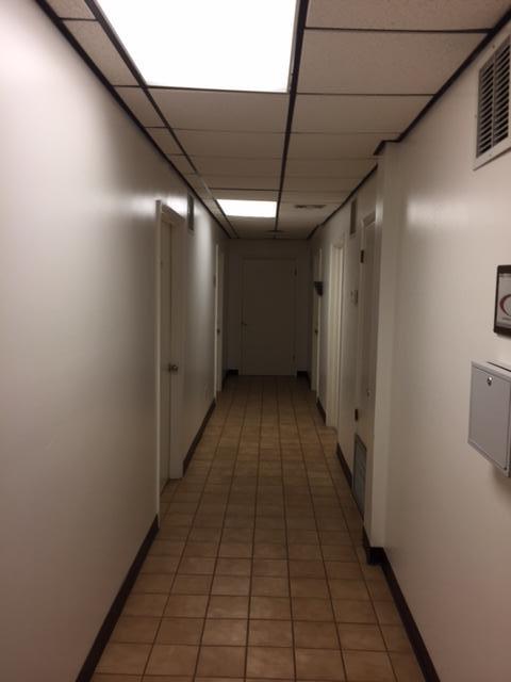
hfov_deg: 48.2
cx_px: 256
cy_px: 341
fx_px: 571
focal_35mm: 29
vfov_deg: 61.7
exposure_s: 1/60
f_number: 2.2
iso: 40
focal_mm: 4.15
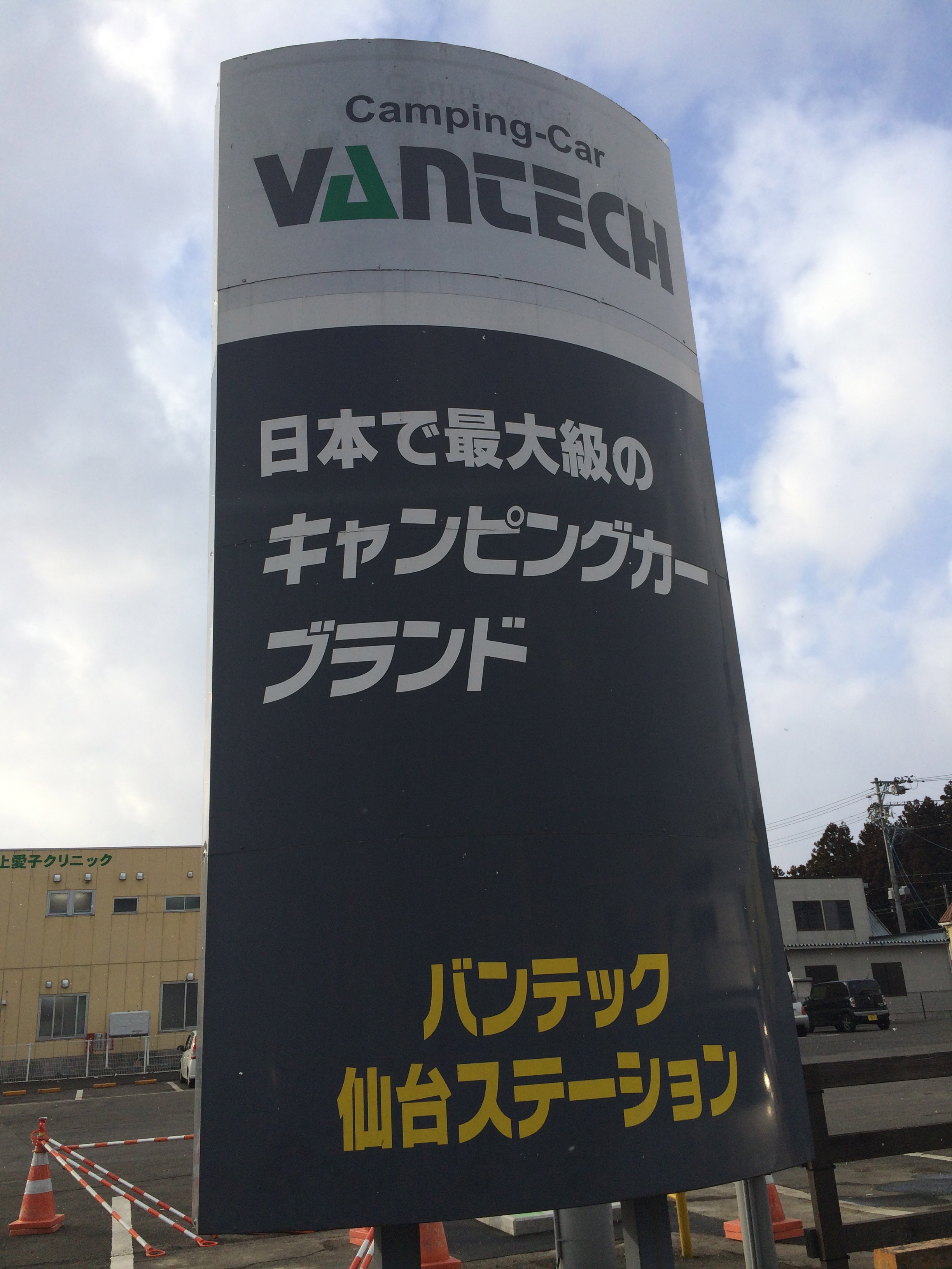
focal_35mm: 29
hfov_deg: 48.2
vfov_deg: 61.7
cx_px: 476
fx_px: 1063
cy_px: 634
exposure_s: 1/1368
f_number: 2.2
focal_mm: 4.15
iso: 32
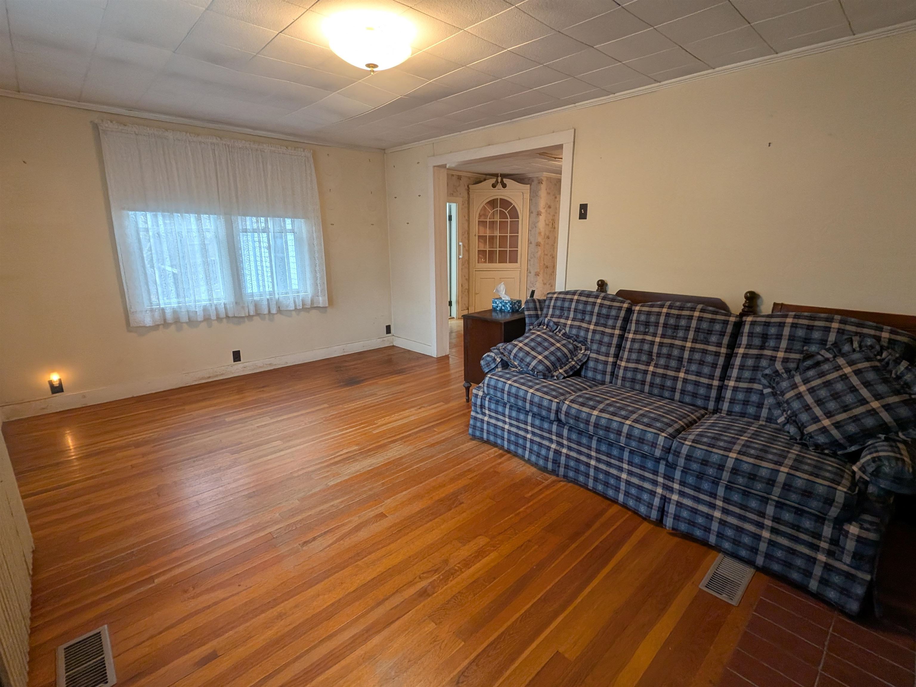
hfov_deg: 94.5
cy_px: 344
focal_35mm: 16
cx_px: 458
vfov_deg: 78.1
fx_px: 423
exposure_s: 1/60
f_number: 2.2
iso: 148
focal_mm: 2.22
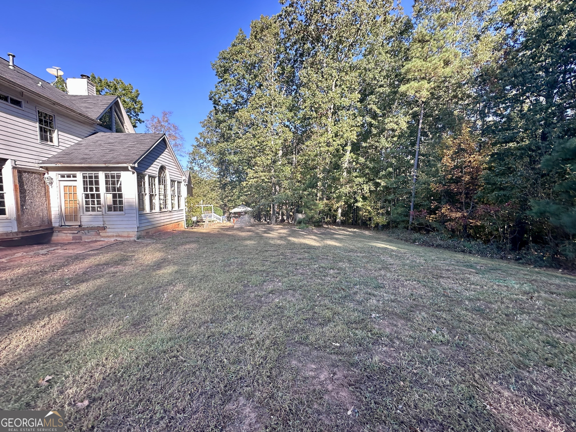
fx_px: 233
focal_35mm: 14
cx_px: 288
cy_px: 216
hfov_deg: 102.1
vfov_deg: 85.7
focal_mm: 2.22
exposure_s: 1/209
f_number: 2.2
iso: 40
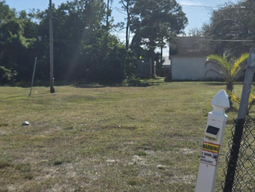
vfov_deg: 27.0
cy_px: 86
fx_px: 398
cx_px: 118
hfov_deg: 35.5
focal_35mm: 54
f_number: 1.8
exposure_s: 1/3819
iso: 25
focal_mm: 5.4
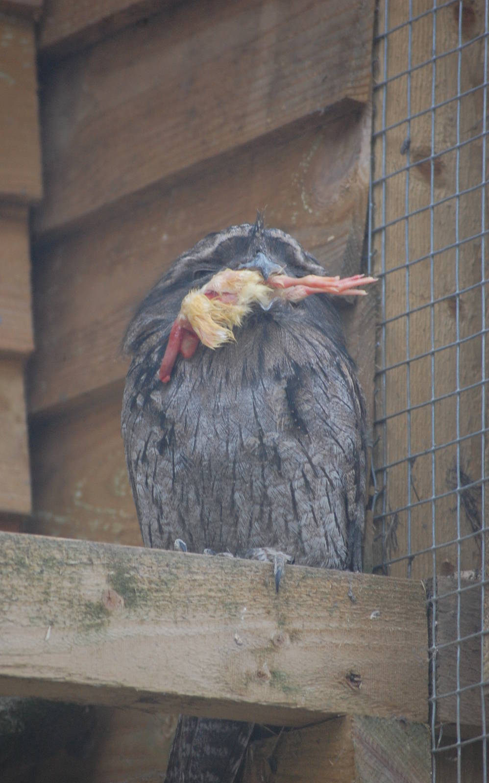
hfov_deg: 4.3
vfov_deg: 6.9
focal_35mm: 306
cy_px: 392
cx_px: 229
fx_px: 6525
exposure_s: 1/250
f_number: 5.6
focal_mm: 200
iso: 800
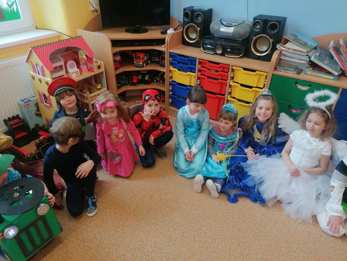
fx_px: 271
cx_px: 174
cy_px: 130
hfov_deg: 65.3
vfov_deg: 51.4
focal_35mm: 27
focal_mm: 4.75
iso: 64
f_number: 1.8
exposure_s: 1/50
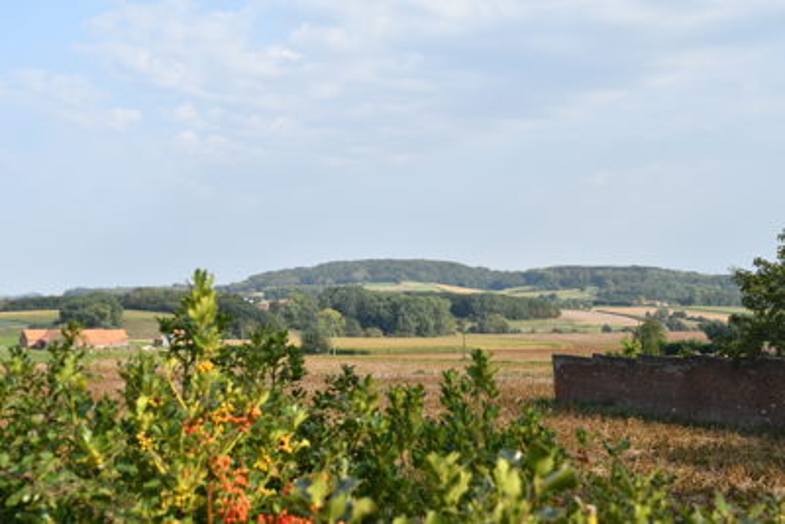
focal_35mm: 52
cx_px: 392
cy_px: 262
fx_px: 1134
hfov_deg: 38.2
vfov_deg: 26.0
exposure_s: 1/250
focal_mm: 35
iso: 100
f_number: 6.3
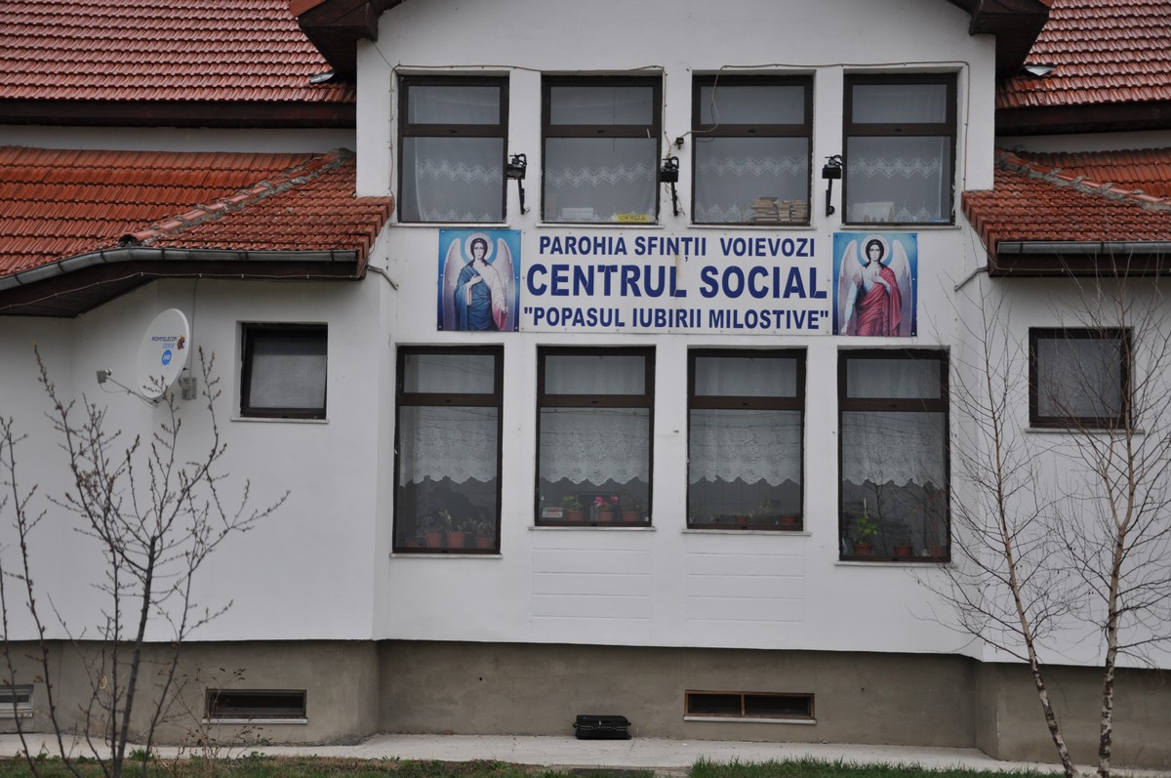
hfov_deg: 33.4
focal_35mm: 60
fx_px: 1949
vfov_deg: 22.6
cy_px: 389
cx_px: 586
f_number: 4.5
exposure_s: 1/400
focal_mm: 40
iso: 200
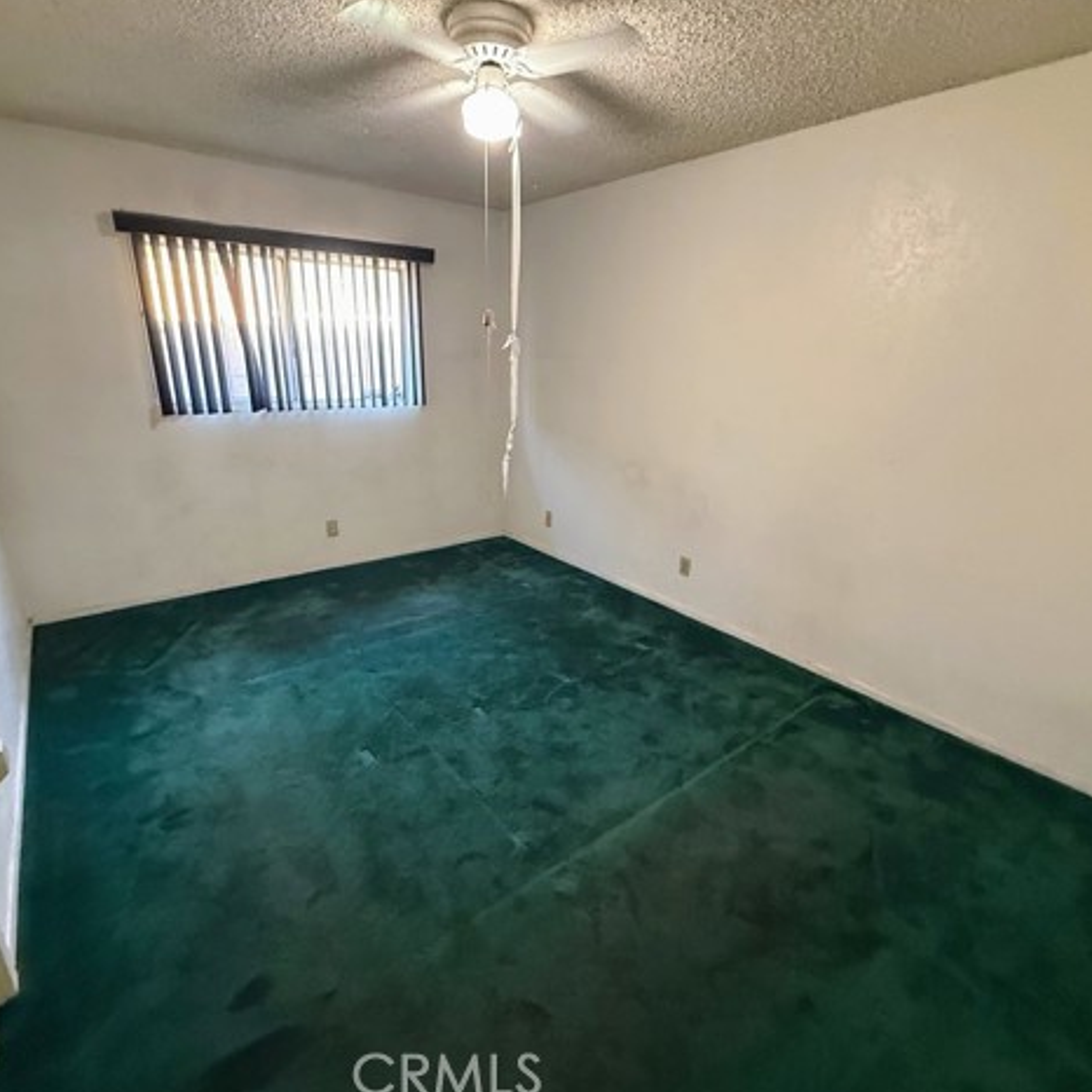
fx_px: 607
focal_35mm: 17
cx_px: 551
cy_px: 546
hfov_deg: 84.0
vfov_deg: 84.0
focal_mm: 2.22
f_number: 2.2
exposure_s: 1/60
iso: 800
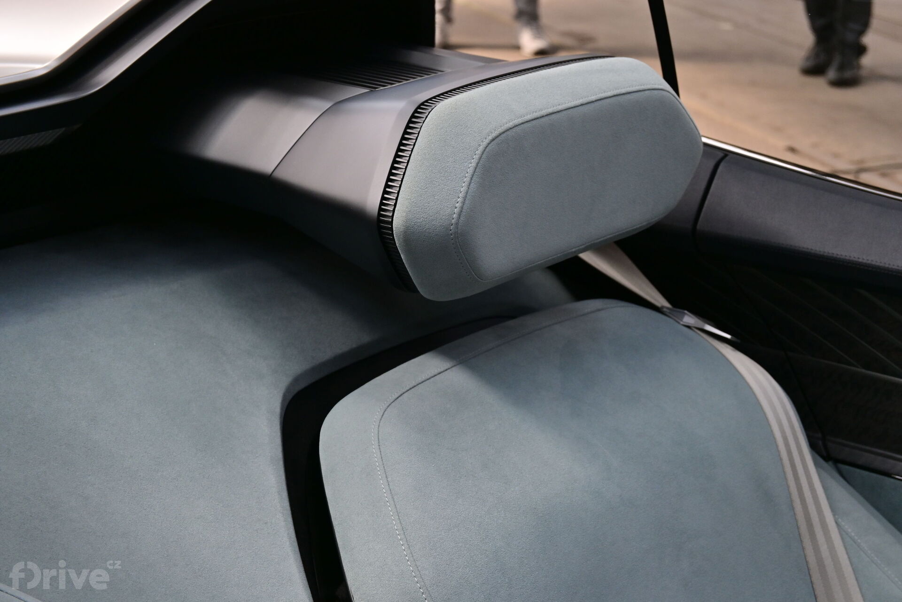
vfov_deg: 18.2
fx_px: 1879
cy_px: 301
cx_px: 451
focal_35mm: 75
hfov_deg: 27.0
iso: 400
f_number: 6.3
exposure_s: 1/80
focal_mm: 50
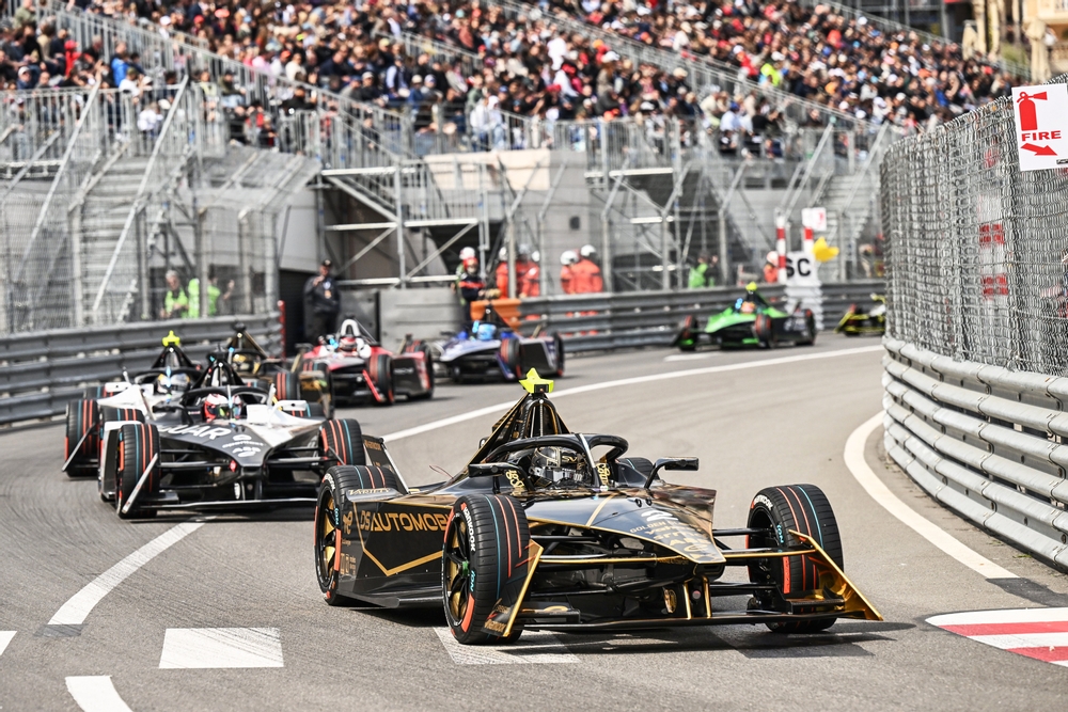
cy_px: 356
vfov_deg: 8.9
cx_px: 534
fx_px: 4599
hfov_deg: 13.2
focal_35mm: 155
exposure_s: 1/5000
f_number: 4.5
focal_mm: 155
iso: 800
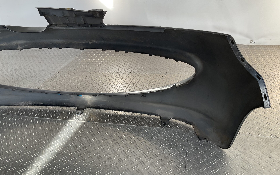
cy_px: 85
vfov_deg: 40.6
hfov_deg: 61.2
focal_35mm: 31
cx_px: 139
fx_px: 237
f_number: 1.8
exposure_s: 1/100
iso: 16
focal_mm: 3
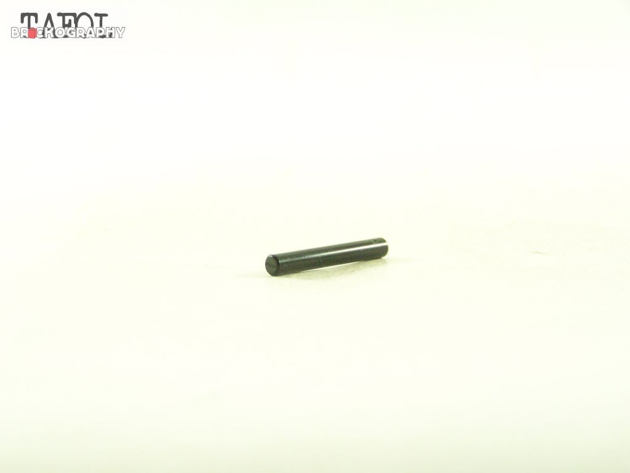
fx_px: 1711
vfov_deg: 15.7
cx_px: 315
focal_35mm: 94
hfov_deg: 20.9
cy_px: 236
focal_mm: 15.6
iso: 400
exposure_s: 1/60
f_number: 3.2
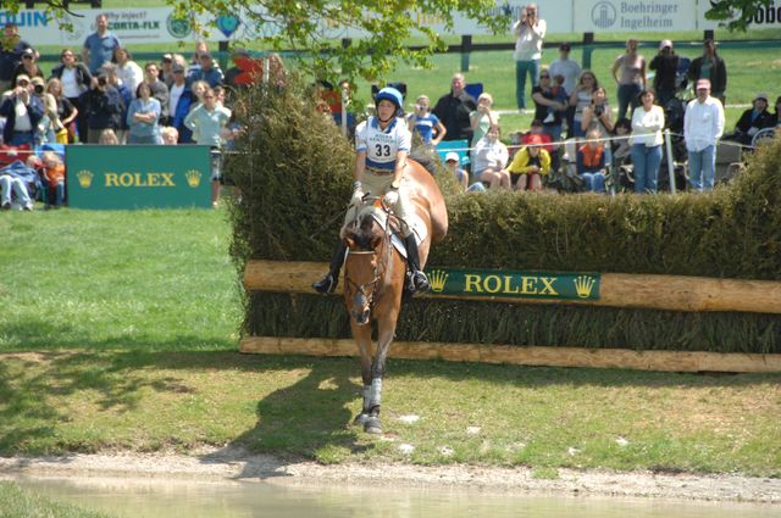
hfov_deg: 6.9
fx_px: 6500
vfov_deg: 4.6
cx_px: 390
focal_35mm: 300
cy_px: 259
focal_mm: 200
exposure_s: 1/500
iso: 500
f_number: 6.7
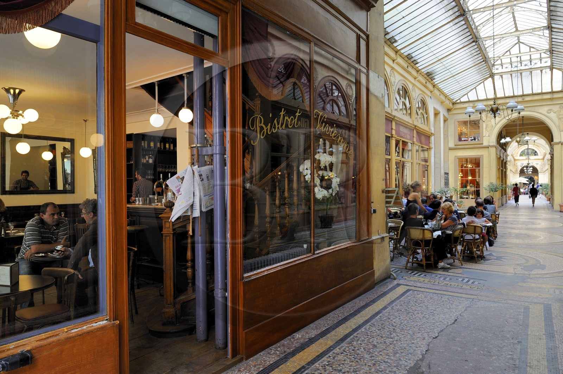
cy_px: 187
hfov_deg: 73.8
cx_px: 282
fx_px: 375
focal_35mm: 24
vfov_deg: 53.0
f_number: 6.3
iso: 800
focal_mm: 24
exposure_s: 1/25
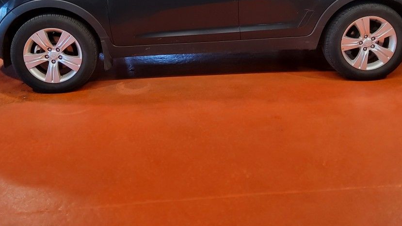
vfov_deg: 27.7
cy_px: 15
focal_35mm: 41
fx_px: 437
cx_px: 198
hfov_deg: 49.4
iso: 250
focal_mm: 3.08
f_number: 2
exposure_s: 1/50
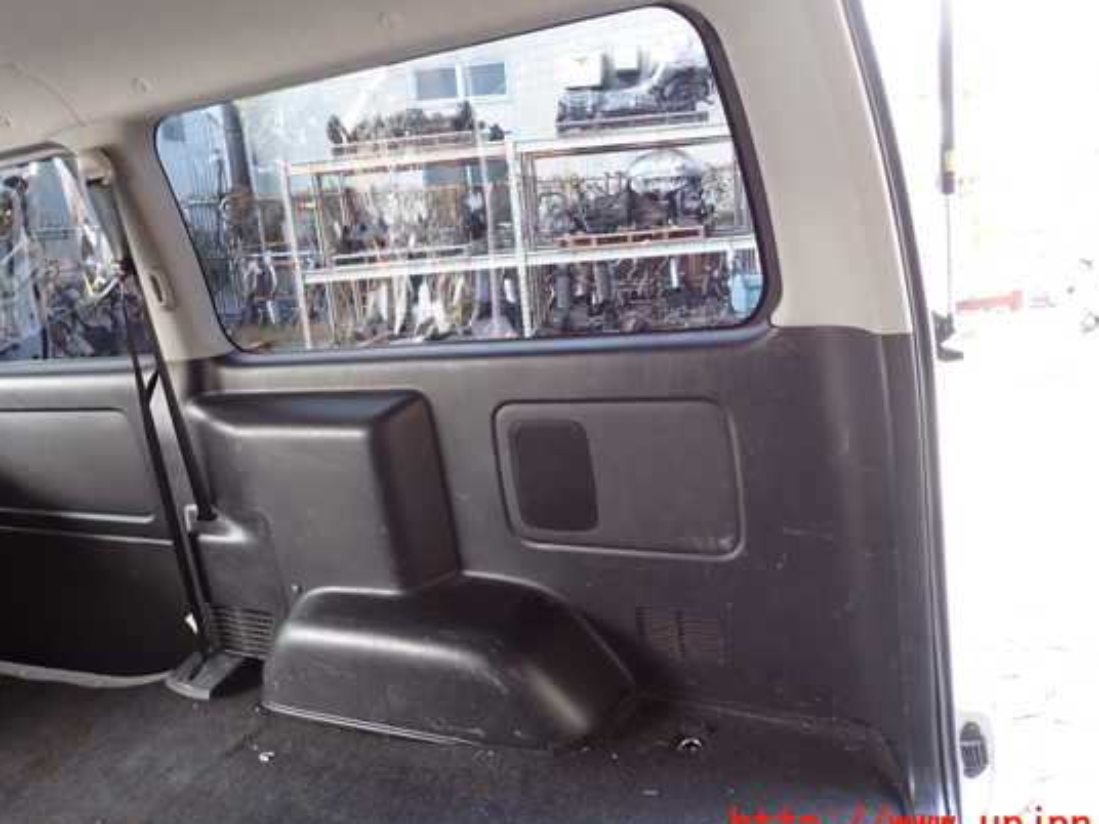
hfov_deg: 63.4
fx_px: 889
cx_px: 578
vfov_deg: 49.7
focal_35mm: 28
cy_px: 392
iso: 200
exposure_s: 1/30
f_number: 2
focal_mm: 4.5
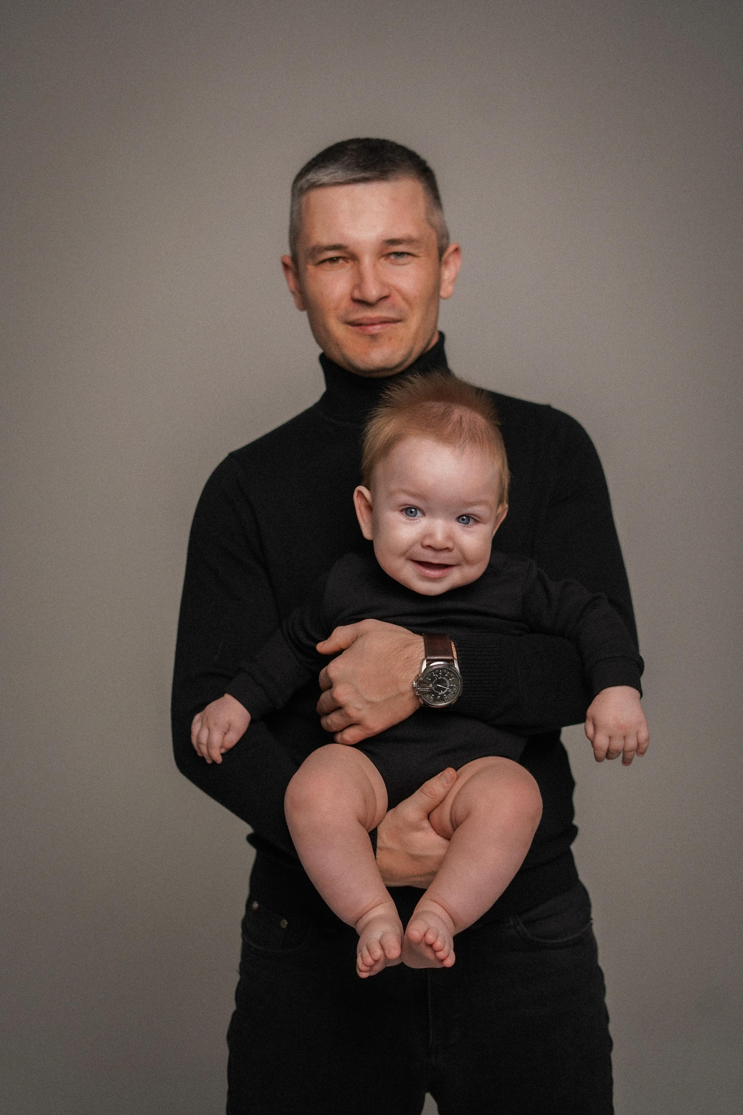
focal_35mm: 50
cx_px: 372
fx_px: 1548
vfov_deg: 39.6
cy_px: 558
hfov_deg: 27.0
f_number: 2.2
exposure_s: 1/500
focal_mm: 50
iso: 320
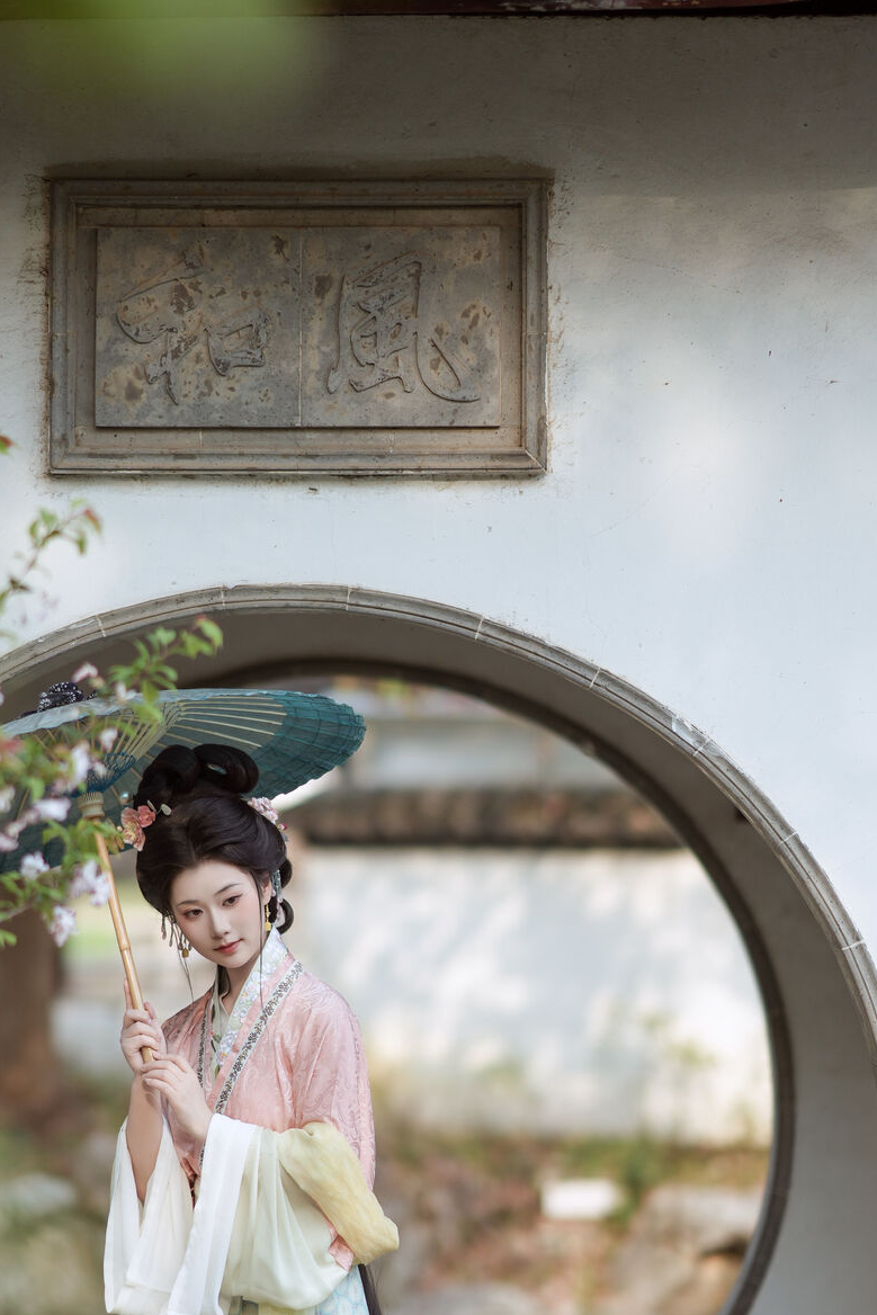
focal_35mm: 131
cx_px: 267
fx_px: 4785
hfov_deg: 10.5
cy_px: 813
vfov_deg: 15.6
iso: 125
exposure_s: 1/1250
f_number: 1.4
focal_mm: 85
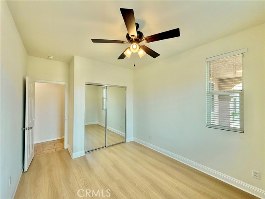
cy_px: 100
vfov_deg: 85.7
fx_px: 107
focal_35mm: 14
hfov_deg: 102.1
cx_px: 132
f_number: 2.2
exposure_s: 1/120
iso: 125
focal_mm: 2.22
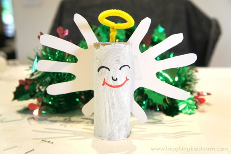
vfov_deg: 29.8
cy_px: 77
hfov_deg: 43.6
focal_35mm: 45
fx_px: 289
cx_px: 116
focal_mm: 30
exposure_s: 1/50
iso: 250
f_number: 4.5
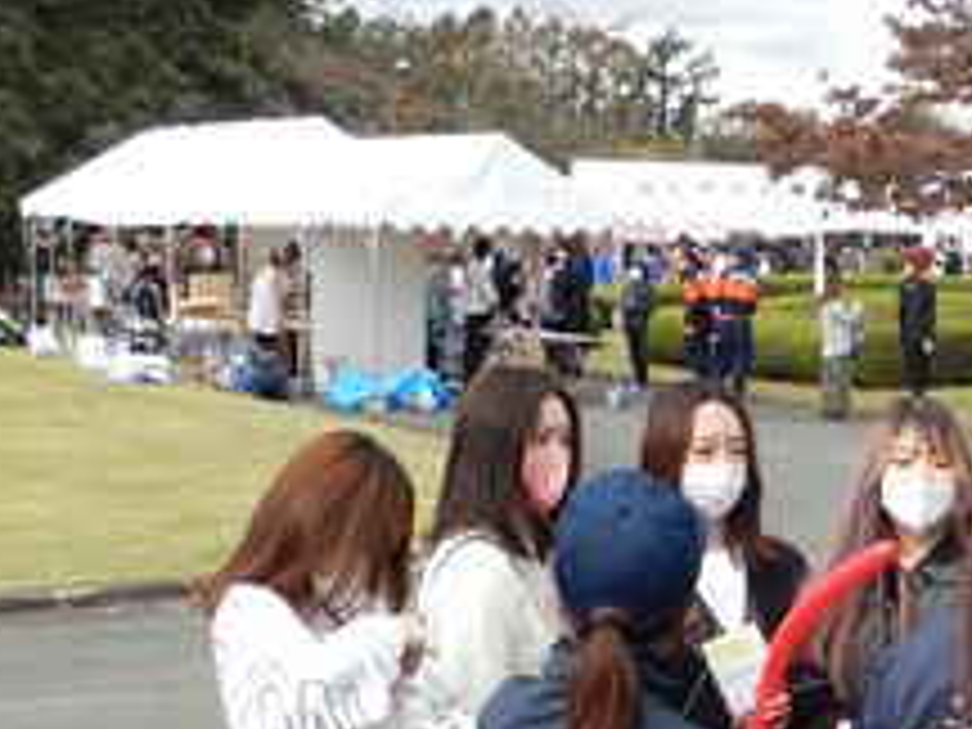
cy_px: 731
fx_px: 2864
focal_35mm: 102
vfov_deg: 14.3
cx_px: 945
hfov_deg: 18.8
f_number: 4.3
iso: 125
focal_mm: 7.8
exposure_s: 1/250
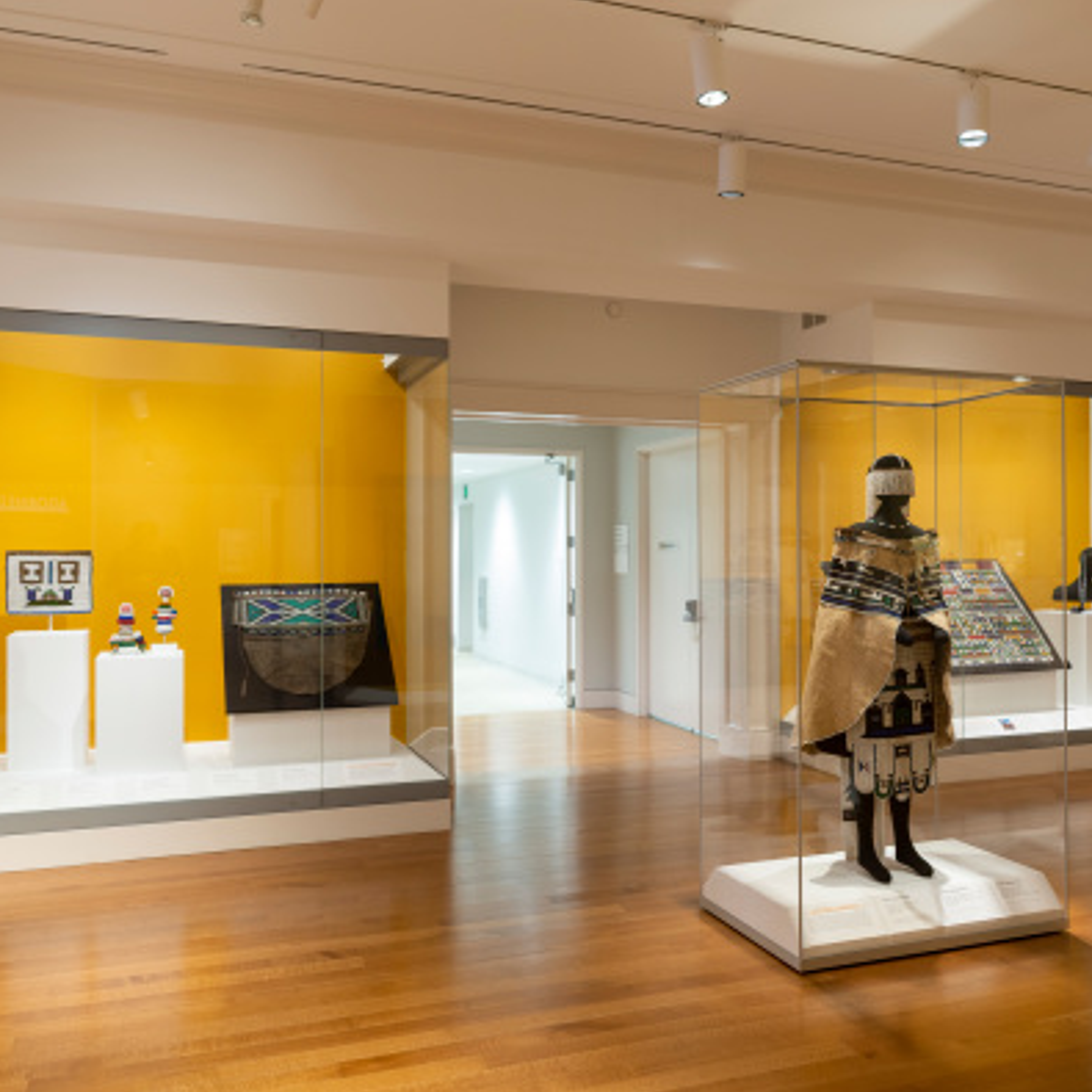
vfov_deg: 52.5
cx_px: 600
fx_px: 1106
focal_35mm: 31
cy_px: 550
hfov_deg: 52.4
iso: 400
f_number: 8
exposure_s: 1/1.67
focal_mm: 24
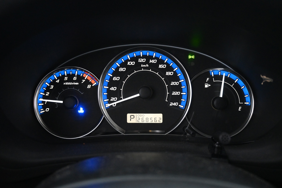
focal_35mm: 32
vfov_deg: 41.7
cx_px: 141
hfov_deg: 59.5
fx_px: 247
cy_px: 94
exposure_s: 1/30
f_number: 4
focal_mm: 21
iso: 4500
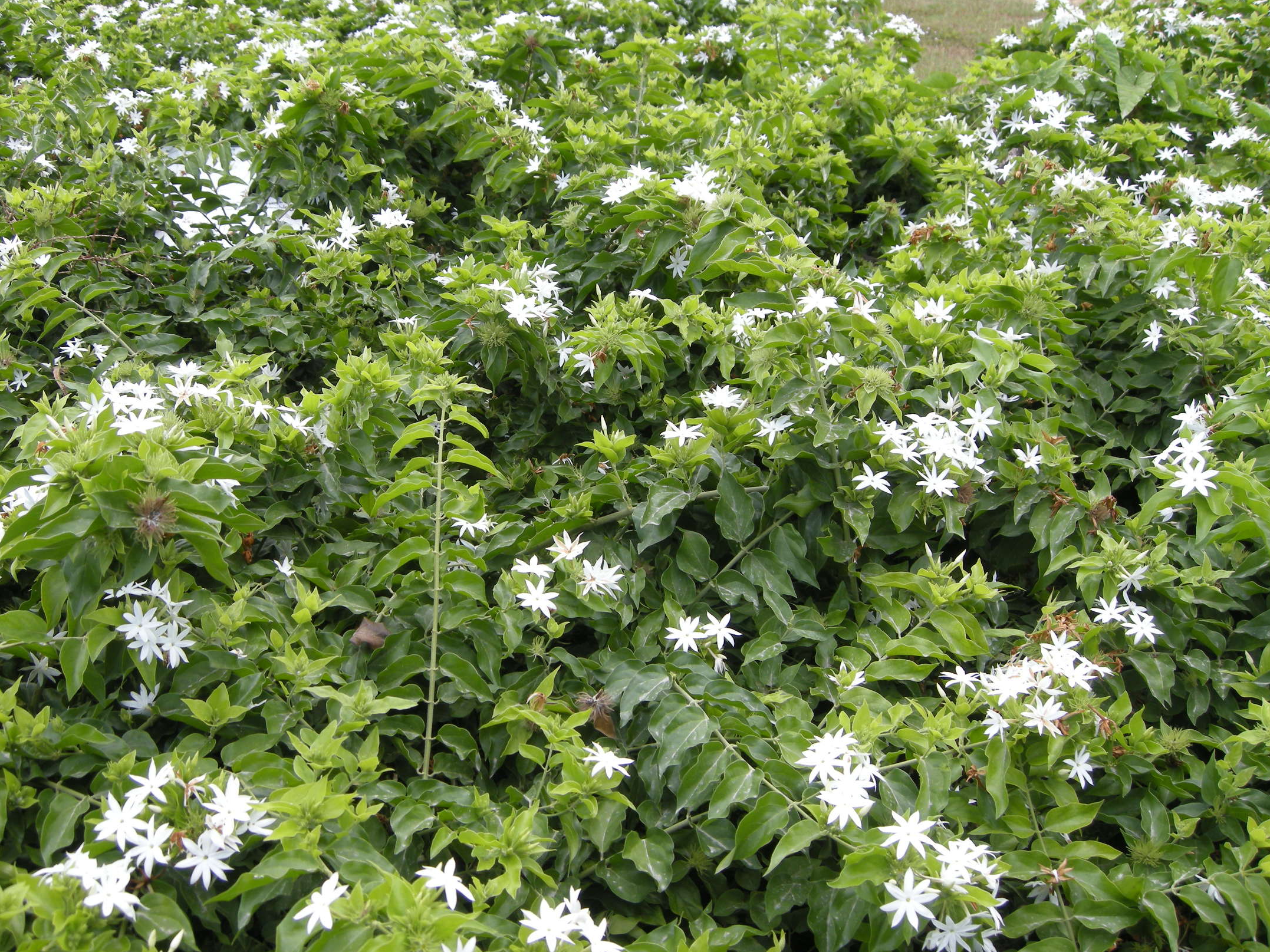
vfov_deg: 36.8
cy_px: 490
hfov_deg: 47.8
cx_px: 584
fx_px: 1431
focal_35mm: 39
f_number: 3.8
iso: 64
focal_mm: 7.5
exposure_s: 1/108
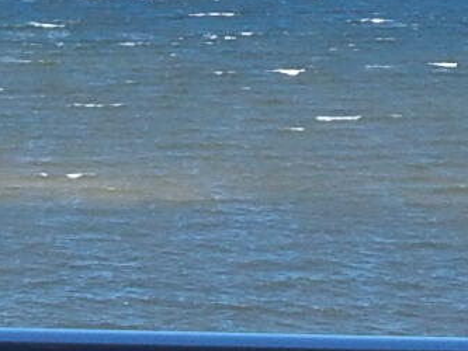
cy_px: 135
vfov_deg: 9.9
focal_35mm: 150
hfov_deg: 12.8
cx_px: -93
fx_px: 2029
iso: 125
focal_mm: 4
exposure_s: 1/400
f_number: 6
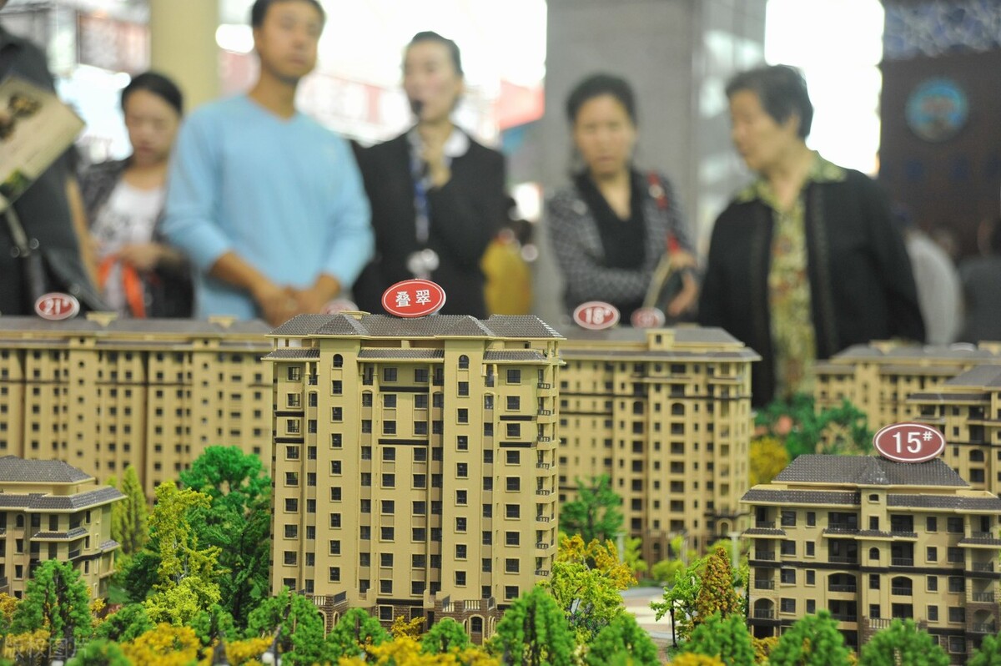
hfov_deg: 32.4
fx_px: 1722
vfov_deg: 21.9
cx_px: 500
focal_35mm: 62
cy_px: 333
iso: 2000
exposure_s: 1/125
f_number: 3.8
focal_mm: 62
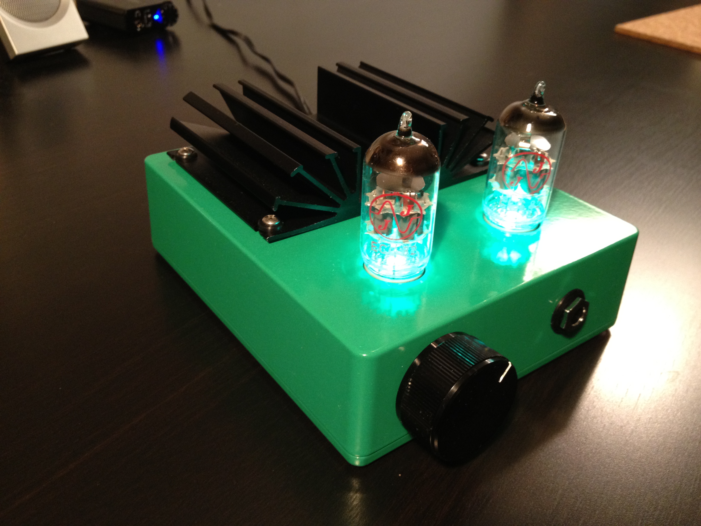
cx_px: 350
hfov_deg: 52.6
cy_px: 263
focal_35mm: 35
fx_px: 709
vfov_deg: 40.7
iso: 250
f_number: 2.4
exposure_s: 1/20
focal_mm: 4.28
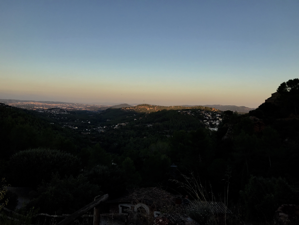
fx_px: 242
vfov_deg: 49.7
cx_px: 150
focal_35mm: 28
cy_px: 112
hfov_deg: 63.4
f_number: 1.8
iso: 20
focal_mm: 3.99
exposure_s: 1/1212
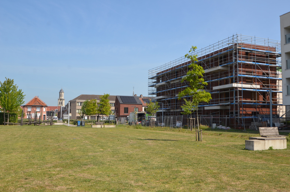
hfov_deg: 53.2
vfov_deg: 36.7
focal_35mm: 36
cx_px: 145
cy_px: 96
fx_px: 289
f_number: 8
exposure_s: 1/250
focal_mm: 24
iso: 100
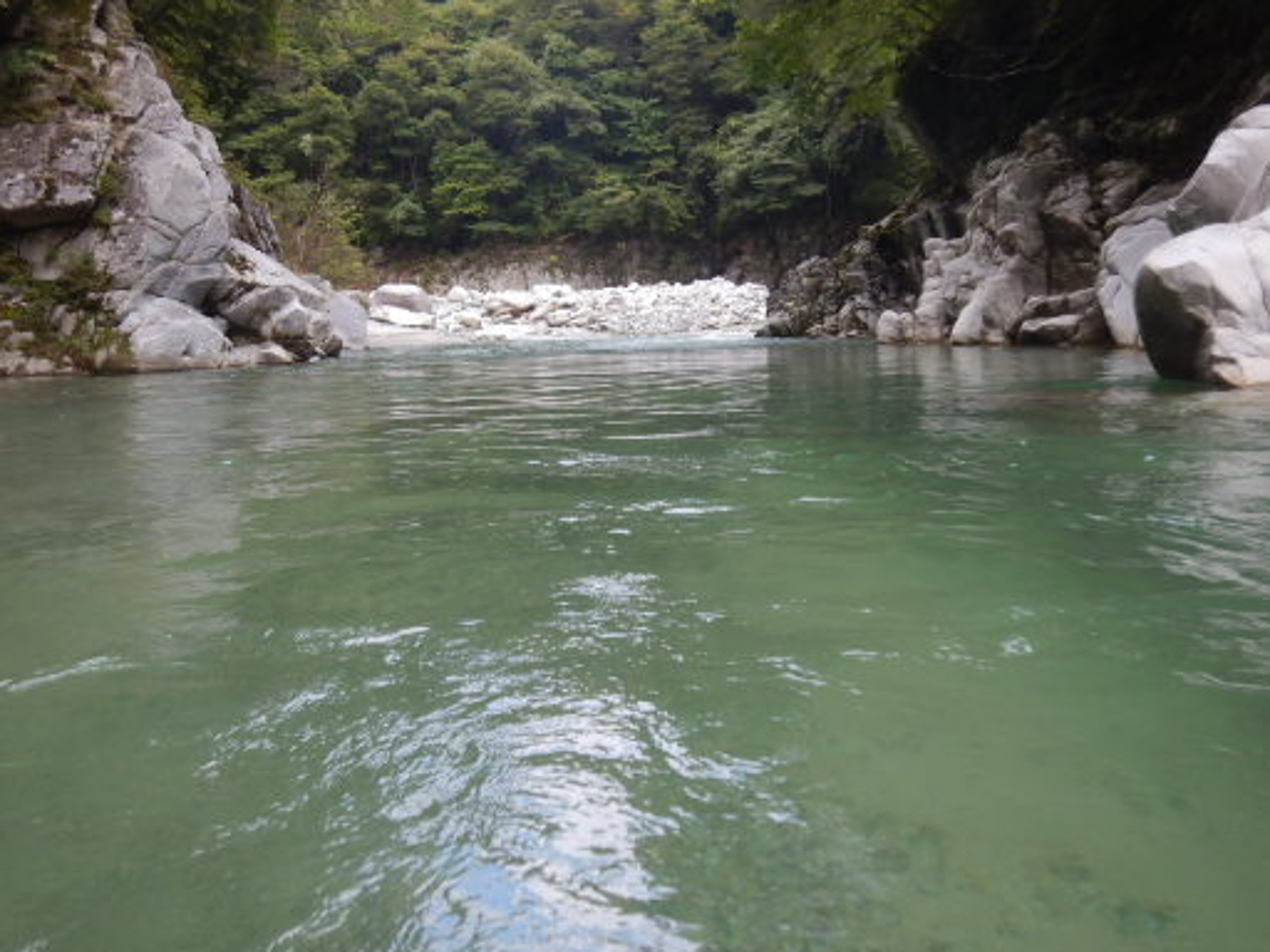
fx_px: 1101
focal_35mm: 30
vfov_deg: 46.6
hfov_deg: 59.9
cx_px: 588
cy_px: 394
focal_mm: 4.3
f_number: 2.8
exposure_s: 1/200
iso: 125
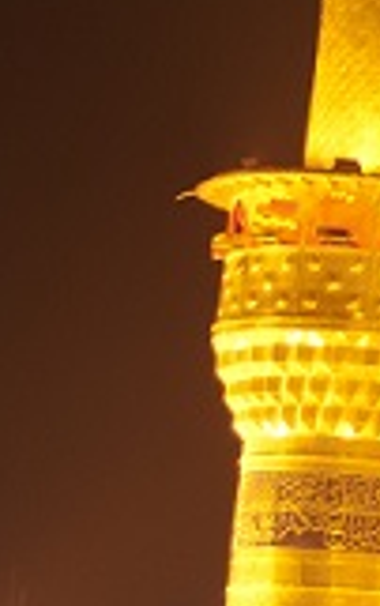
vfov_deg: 11.4
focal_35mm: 183
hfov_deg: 6.5
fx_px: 3024
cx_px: 1151
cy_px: 128
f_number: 4.5
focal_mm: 31
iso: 400
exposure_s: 1/20
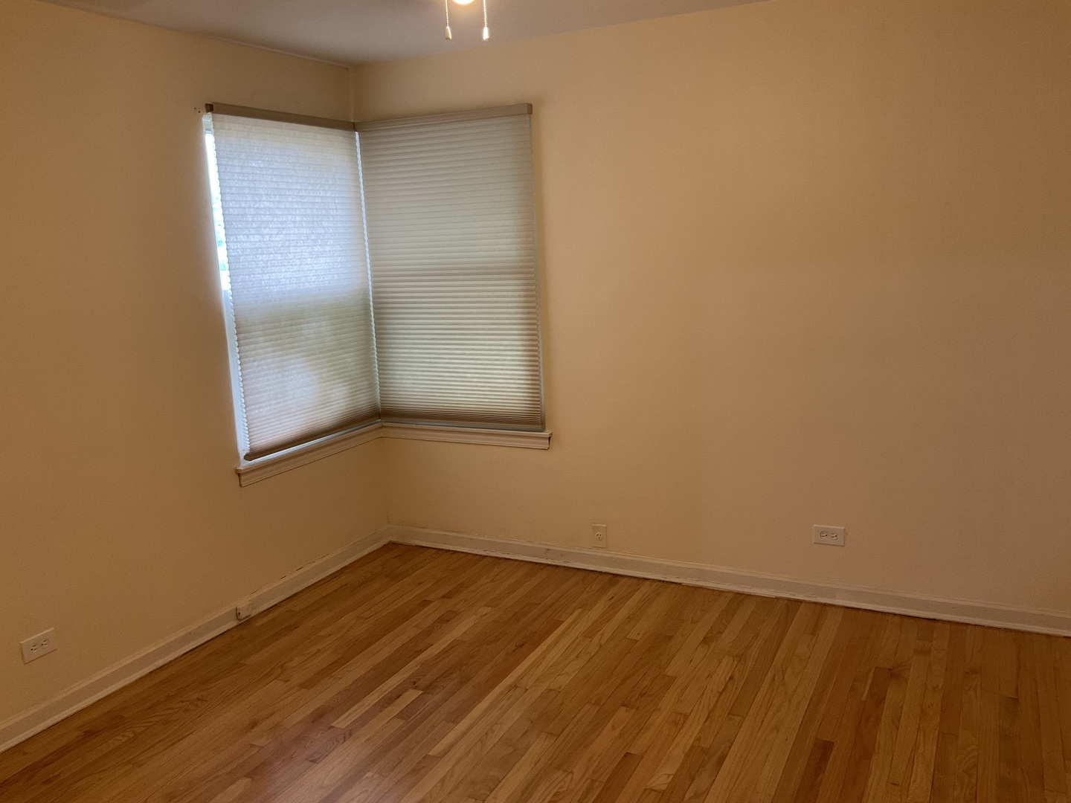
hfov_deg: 61.7
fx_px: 897
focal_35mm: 29
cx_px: 536
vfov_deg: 48.2
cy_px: 402
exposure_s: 1/60
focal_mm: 3
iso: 100
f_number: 1.8
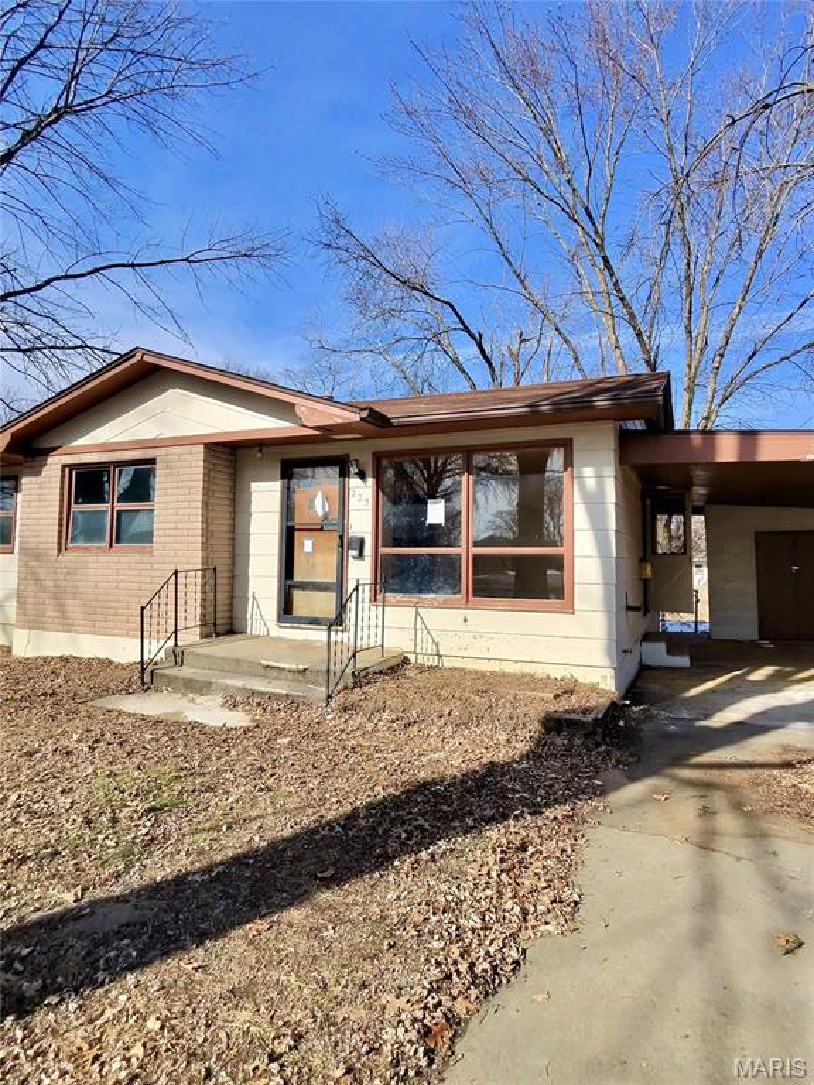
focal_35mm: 13
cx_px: 407
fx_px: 408
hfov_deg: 89.9
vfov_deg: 106.2
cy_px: 542
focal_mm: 2.24
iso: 54
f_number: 2.2
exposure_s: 1/1250
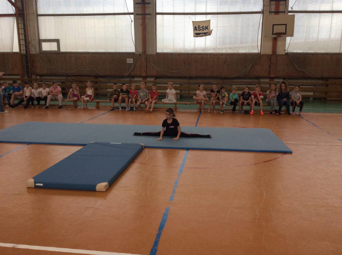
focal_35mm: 32
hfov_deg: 56.9
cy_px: 128
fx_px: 316
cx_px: 171
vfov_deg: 44.0
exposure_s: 1/100
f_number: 2.4
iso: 50
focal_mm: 3.3
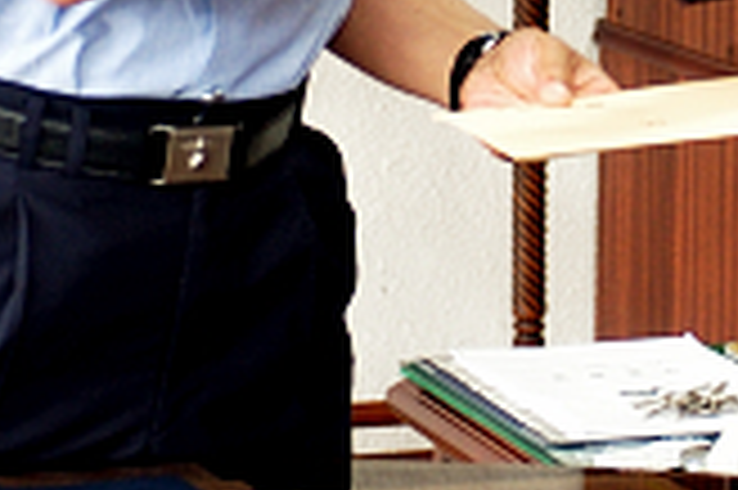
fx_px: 5755
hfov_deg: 7.3
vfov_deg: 4.8
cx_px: 711
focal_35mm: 281
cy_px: -258
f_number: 3.2
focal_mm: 48
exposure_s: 1/60
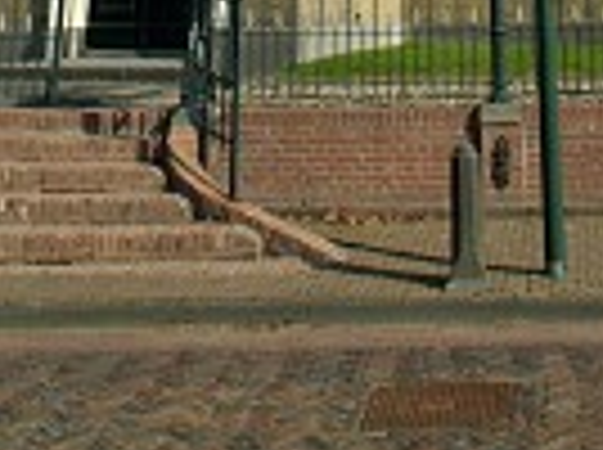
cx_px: 452
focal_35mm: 68
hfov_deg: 28.2
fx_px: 1182
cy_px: -554
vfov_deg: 15.2
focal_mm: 14
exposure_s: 1/1500
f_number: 6.7
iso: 400
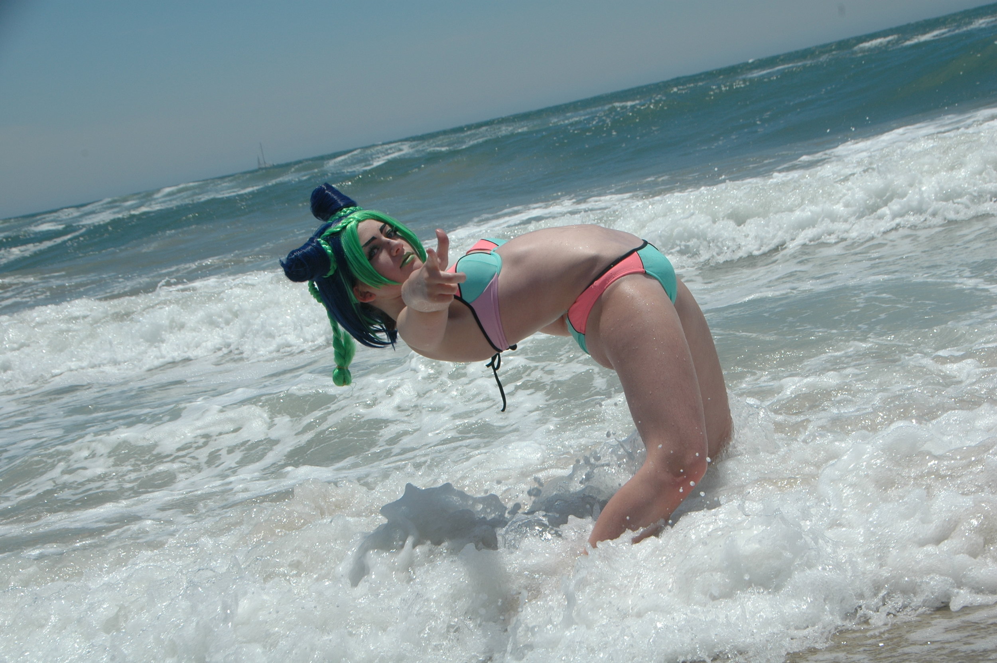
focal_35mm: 72
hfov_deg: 28.1
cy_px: 332
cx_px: 498
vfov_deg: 18.9
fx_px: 1992
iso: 200
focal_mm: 48
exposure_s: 1/500
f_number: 11
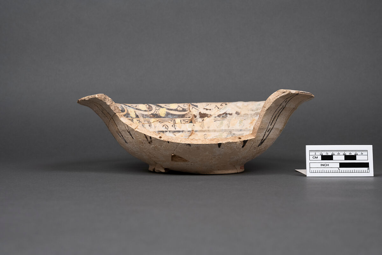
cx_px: 191
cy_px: 128
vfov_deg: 27.0
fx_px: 531
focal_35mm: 50
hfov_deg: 39.6
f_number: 14
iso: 640
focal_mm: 50
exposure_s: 1/20
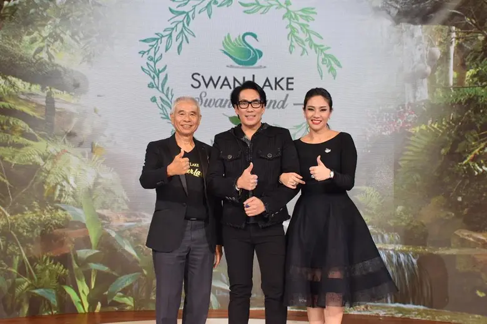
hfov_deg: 37.9
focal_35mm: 52
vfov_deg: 25.7
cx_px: 244
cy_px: 162
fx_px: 710
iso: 500
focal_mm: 35
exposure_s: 1/80
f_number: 9
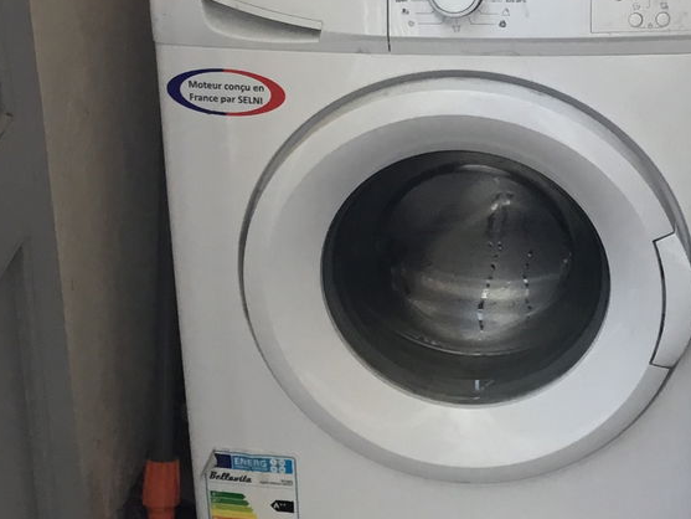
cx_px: 500
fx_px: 1777
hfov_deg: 21.9
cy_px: 42
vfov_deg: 16.4
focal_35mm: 89
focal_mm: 3.3
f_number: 2.4
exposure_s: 1/33
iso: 32
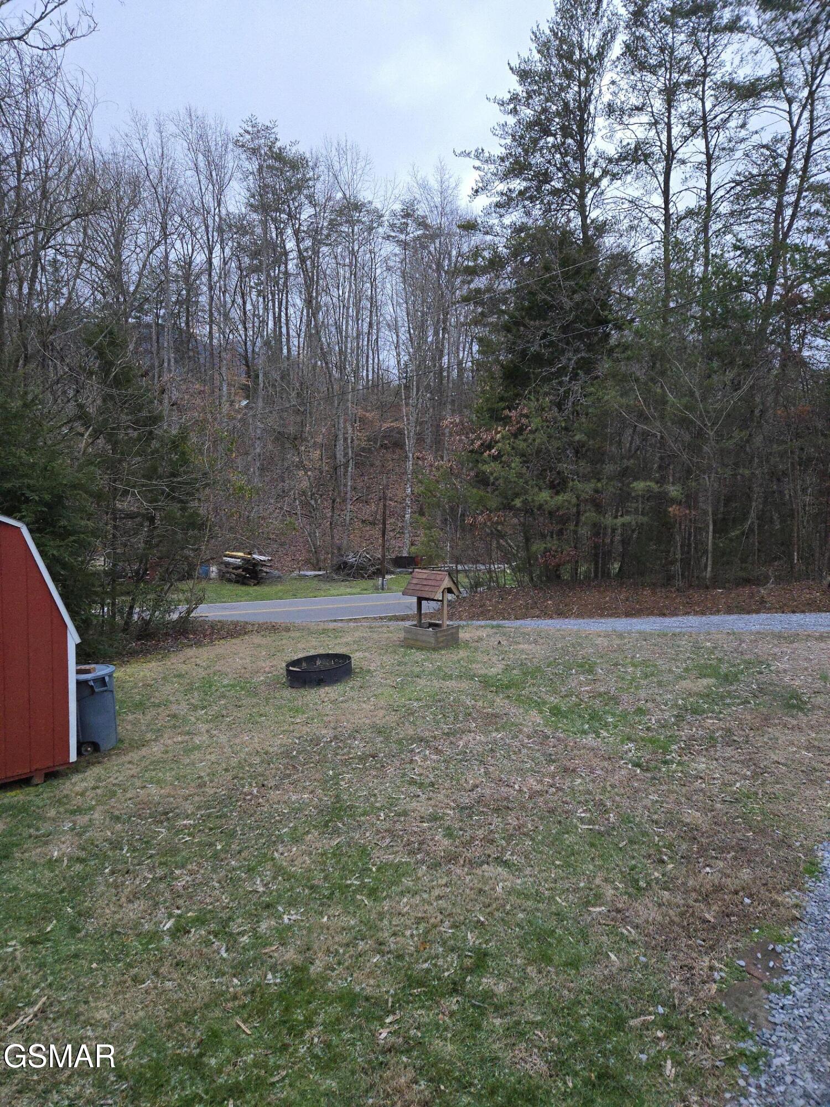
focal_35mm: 23
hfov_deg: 58.9
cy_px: 554
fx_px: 735
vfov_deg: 73.9
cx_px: 415
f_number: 1.8
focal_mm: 5.4
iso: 400
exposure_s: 1/120
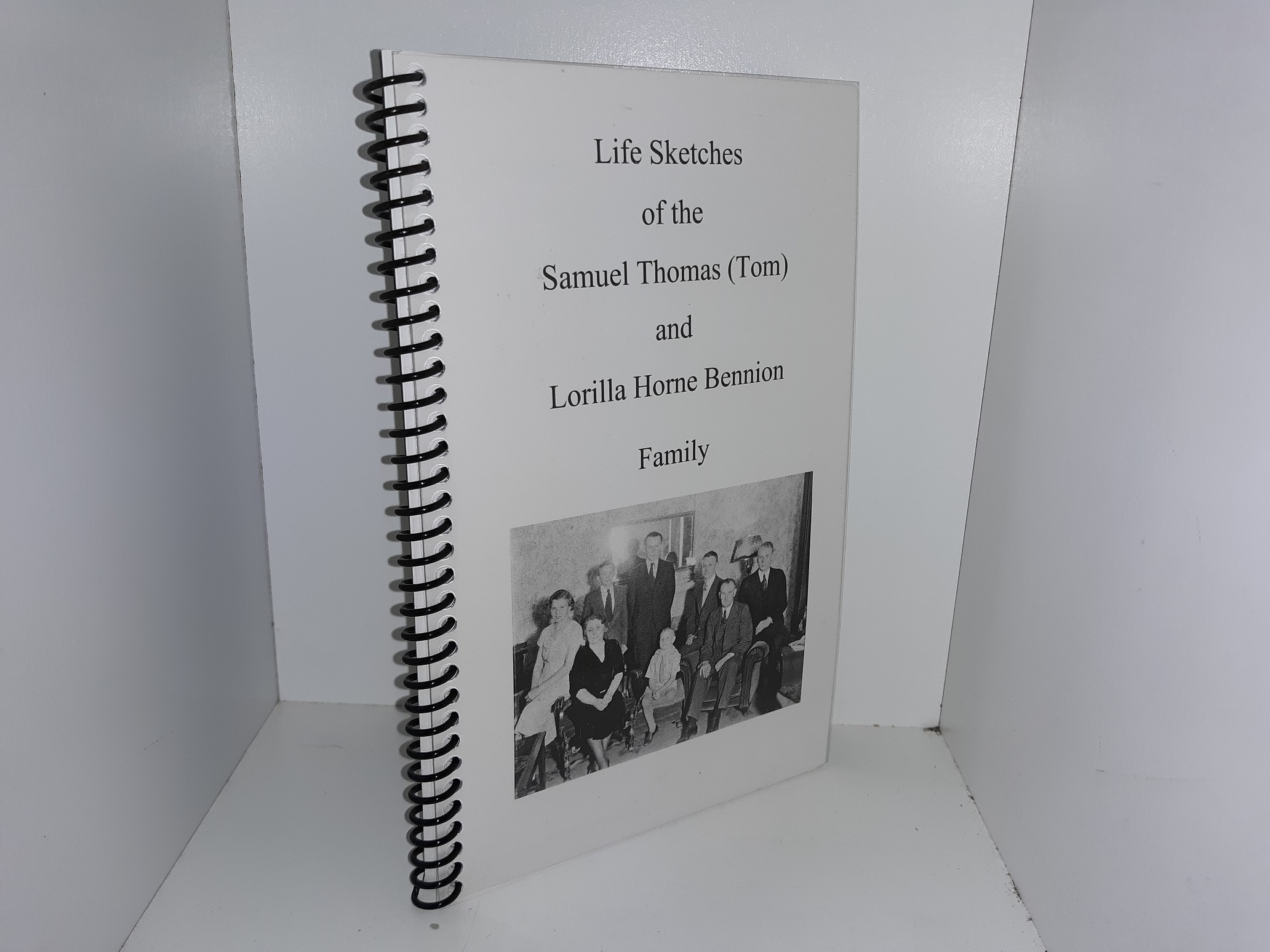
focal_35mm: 28
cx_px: 635
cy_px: 476
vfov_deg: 49.7
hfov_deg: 63.4
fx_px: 1027
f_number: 1.7
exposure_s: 1/230
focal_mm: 3.7
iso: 40
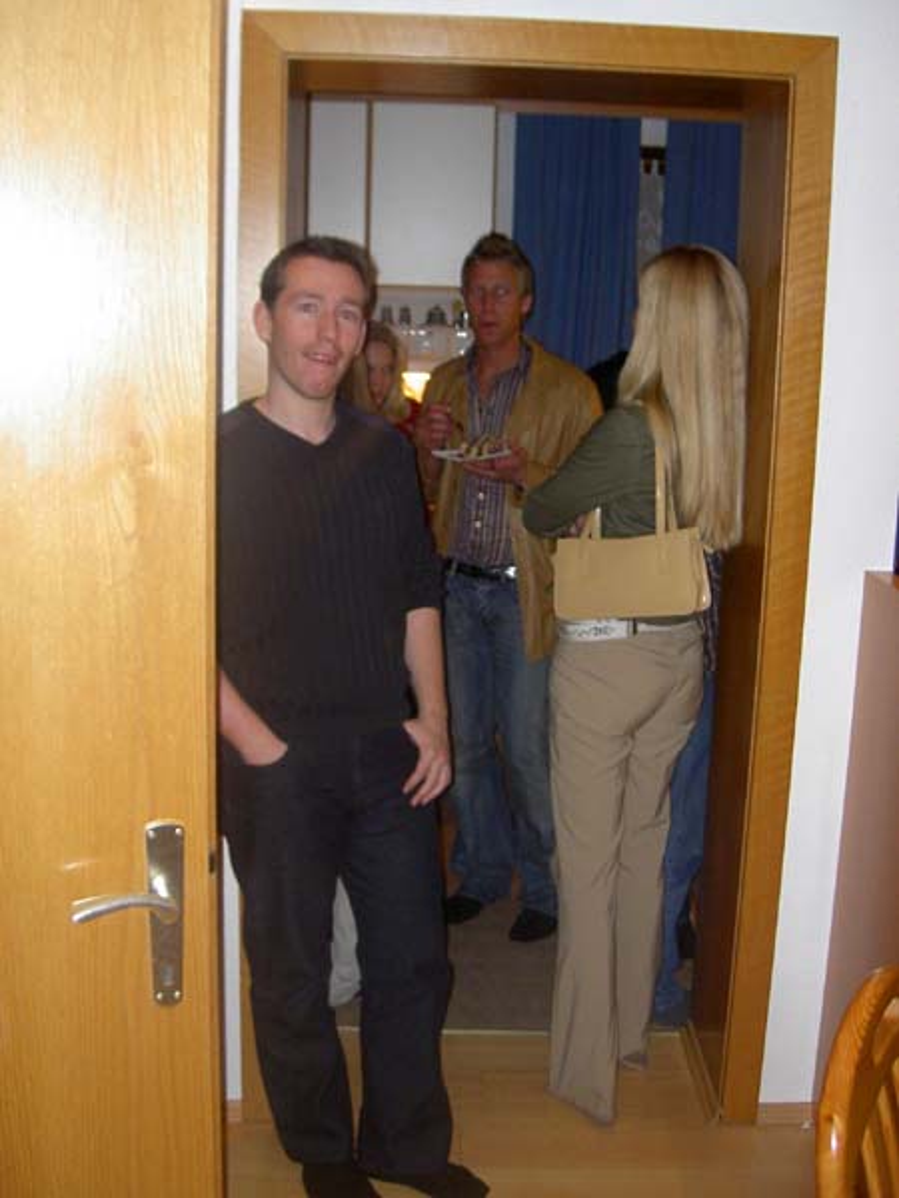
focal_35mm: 39
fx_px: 1350
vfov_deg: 47.9
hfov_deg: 36.8
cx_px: 450
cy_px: 599
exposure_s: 1/59.5
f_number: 2.8
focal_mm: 8
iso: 100
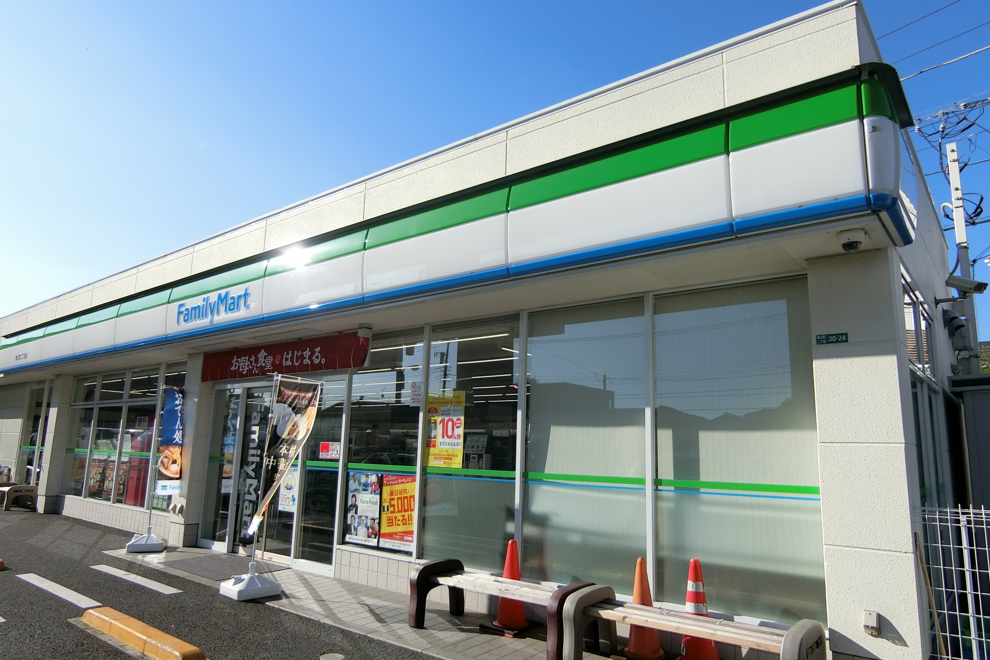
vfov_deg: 55.1
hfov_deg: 76.1
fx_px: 632
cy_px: 328
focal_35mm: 23
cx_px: 507
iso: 80
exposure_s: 1/250
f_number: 6.9
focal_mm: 4.06
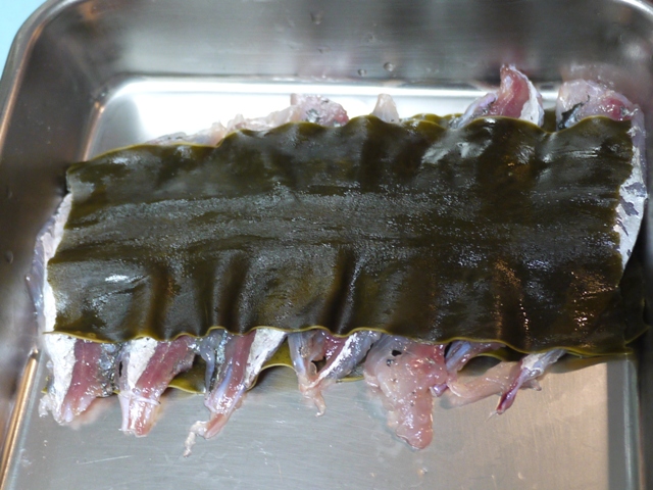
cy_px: 245
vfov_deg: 27.0
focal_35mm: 54
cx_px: 326
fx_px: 1019
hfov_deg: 35.5
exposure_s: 1/25
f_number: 2.5
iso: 400
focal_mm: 14
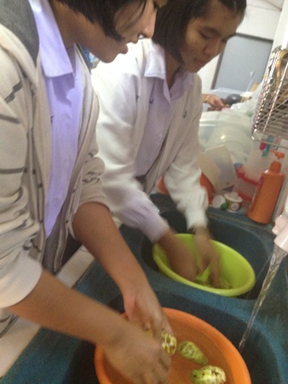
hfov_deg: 40.7
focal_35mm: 35
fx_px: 388
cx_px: 144
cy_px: 192
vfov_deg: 52.6
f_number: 2.4
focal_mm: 4.28
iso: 400
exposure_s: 1/20
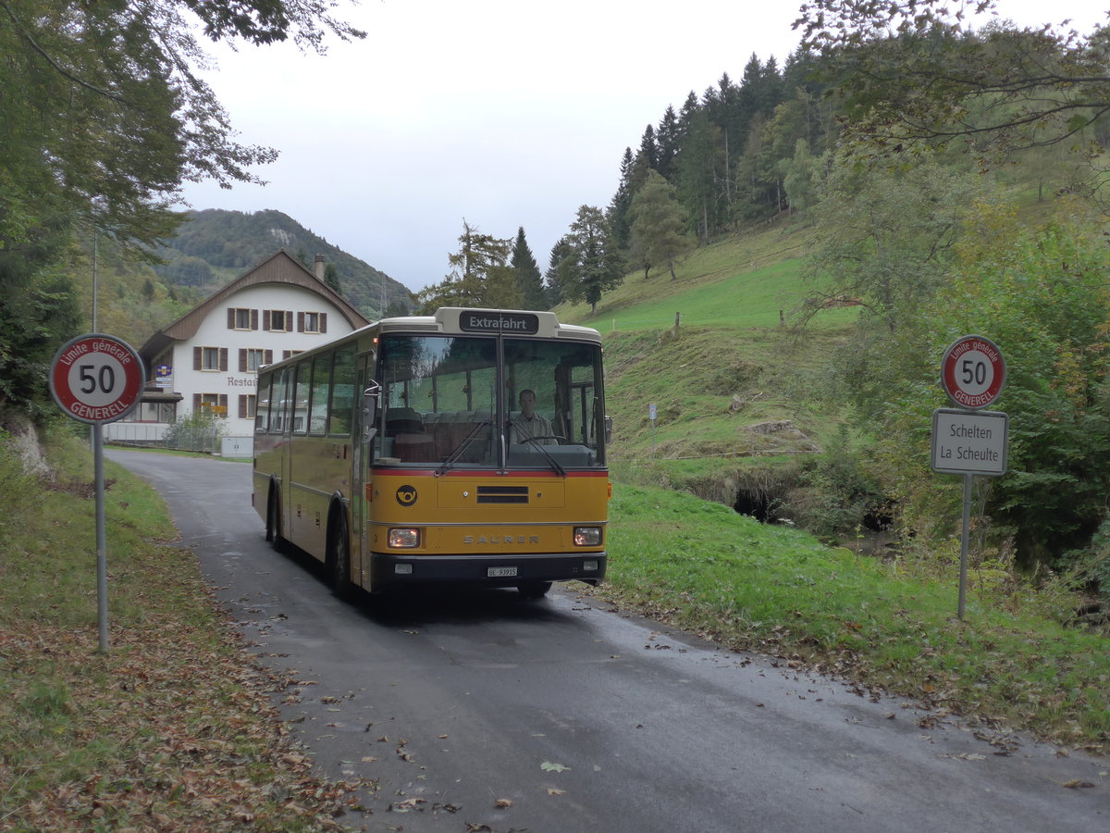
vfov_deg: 36.8
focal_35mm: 39
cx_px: 555
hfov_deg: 47.9
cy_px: 416
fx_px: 1251
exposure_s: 1/400
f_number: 2.5
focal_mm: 8
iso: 160
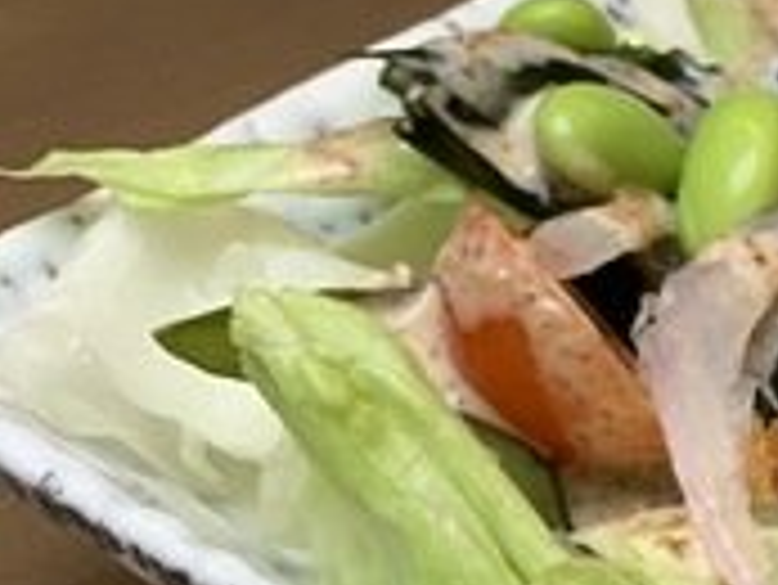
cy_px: 770
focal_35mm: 180
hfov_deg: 10.4
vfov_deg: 8.1
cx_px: 1345
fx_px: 4048
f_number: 2.4
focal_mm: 6
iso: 100
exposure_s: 1/50
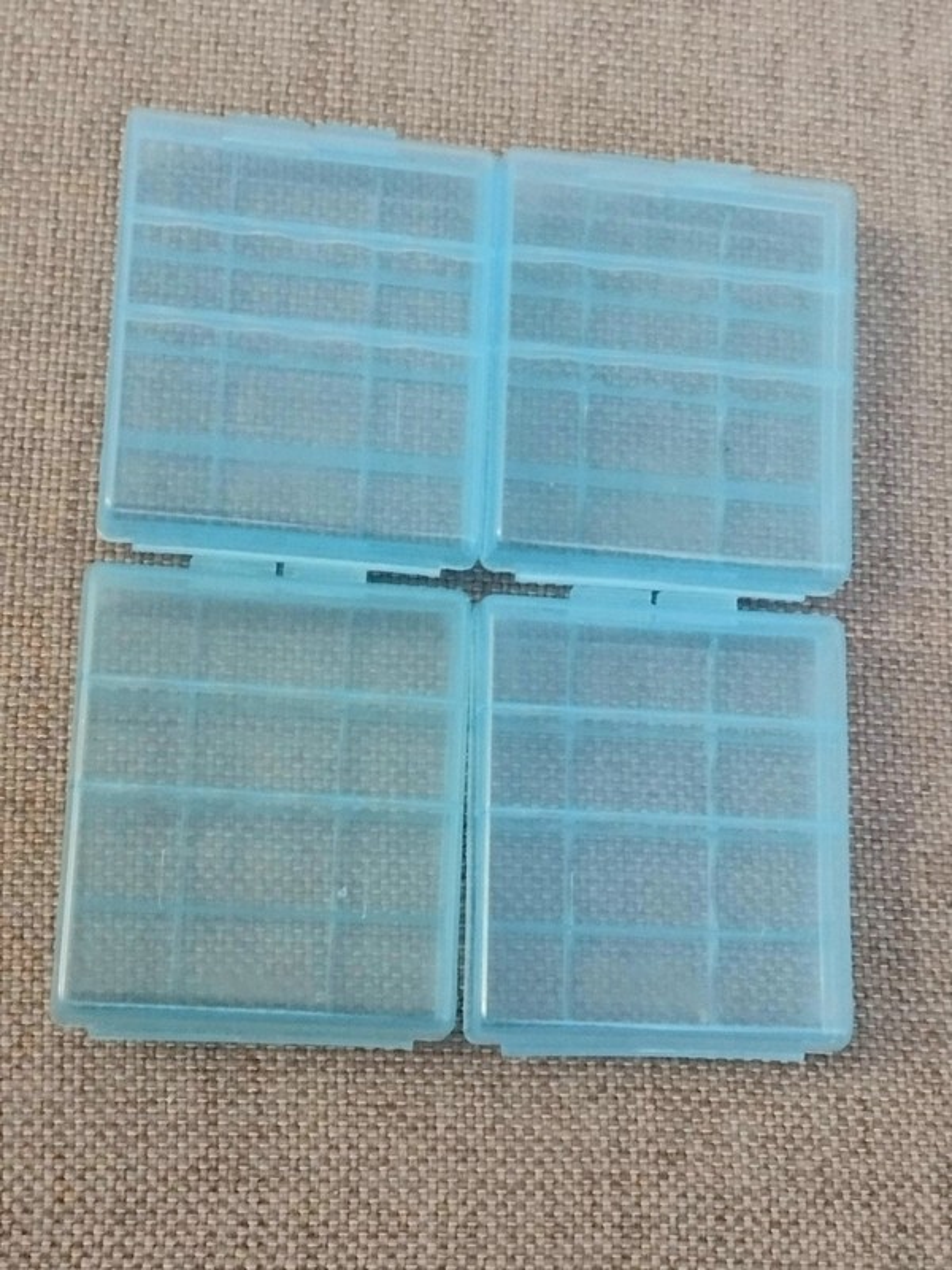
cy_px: 635
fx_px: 990
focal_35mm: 27
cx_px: 476
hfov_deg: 51.4
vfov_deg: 65.3
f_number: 1.7
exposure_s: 1/20
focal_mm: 4.71
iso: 1744
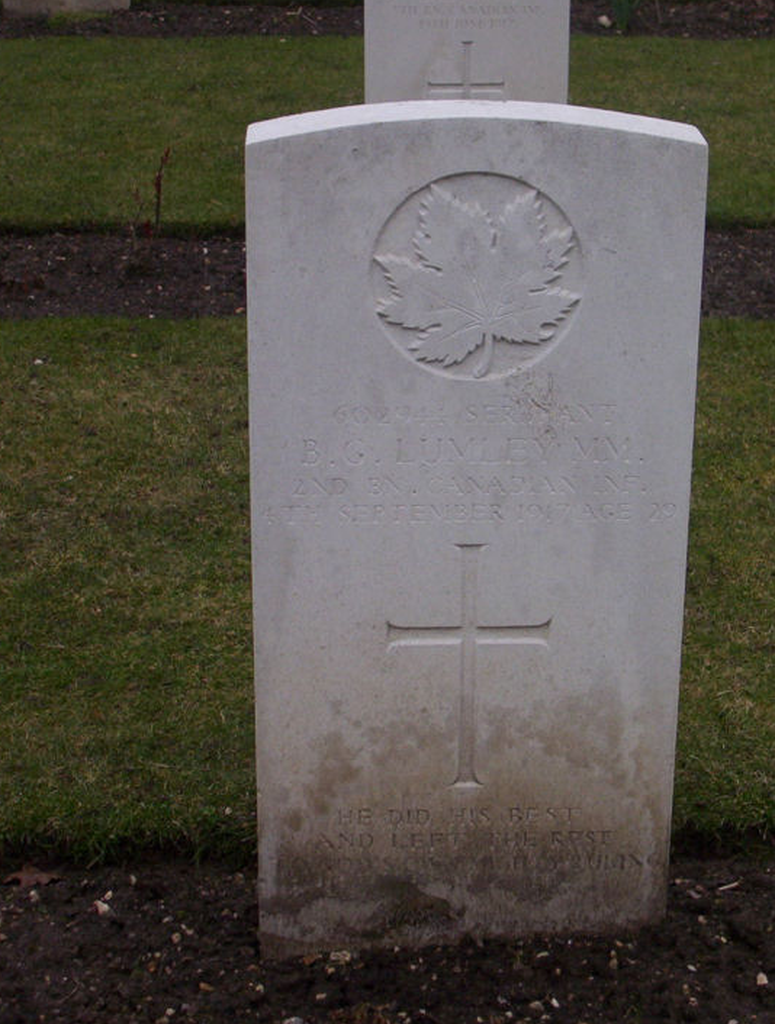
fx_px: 2702
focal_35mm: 91
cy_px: 523
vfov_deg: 21.5
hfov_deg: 16.3
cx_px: 414
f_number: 3.62
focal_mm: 10.76
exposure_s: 1/333
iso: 100
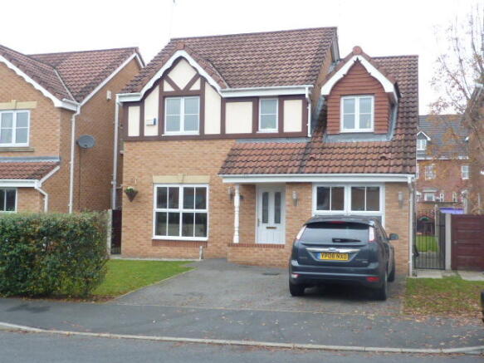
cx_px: 242
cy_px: 182
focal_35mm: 42
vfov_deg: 34.3
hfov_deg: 44.8
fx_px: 587
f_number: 3.3
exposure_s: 1/30
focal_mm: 4.1
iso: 100
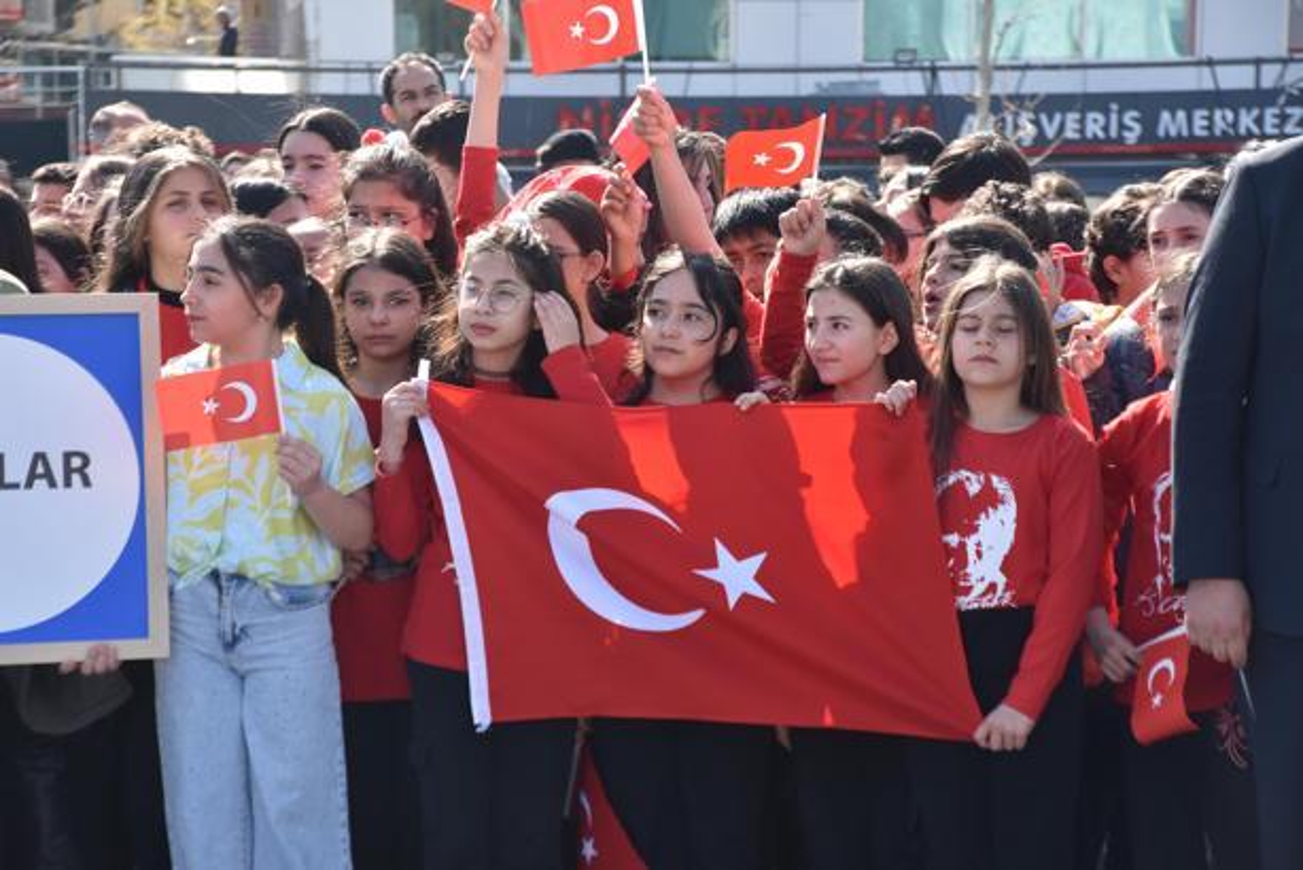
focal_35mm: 135
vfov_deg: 10.2
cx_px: 652
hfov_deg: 15.2
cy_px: 435
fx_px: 4888
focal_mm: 90
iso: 500
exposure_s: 1/500
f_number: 8
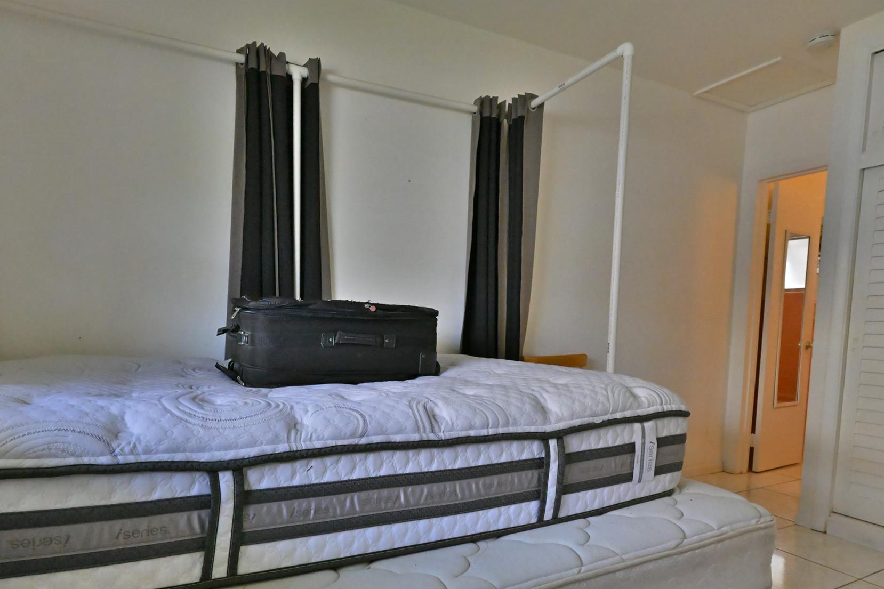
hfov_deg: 81.1
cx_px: 406
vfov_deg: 58.9
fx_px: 516
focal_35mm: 21
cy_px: 361
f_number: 8
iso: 14400
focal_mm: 17
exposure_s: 1/640
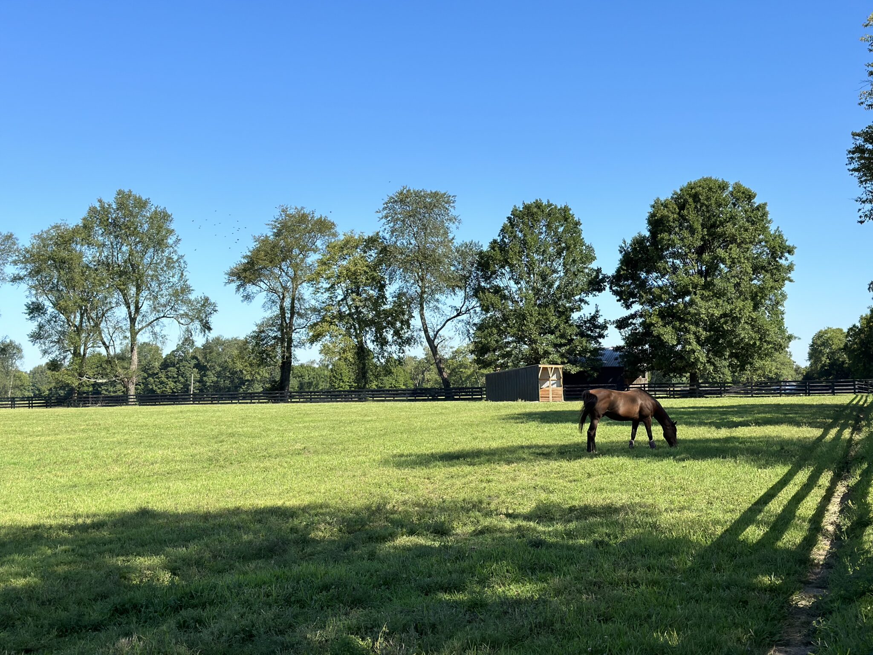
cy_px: 328
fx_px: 1211
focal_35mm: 48
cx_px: 436
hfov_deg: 39.7
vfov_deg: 30.3
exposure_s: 1/4184
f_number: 1.78
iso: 100
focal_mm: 6.86
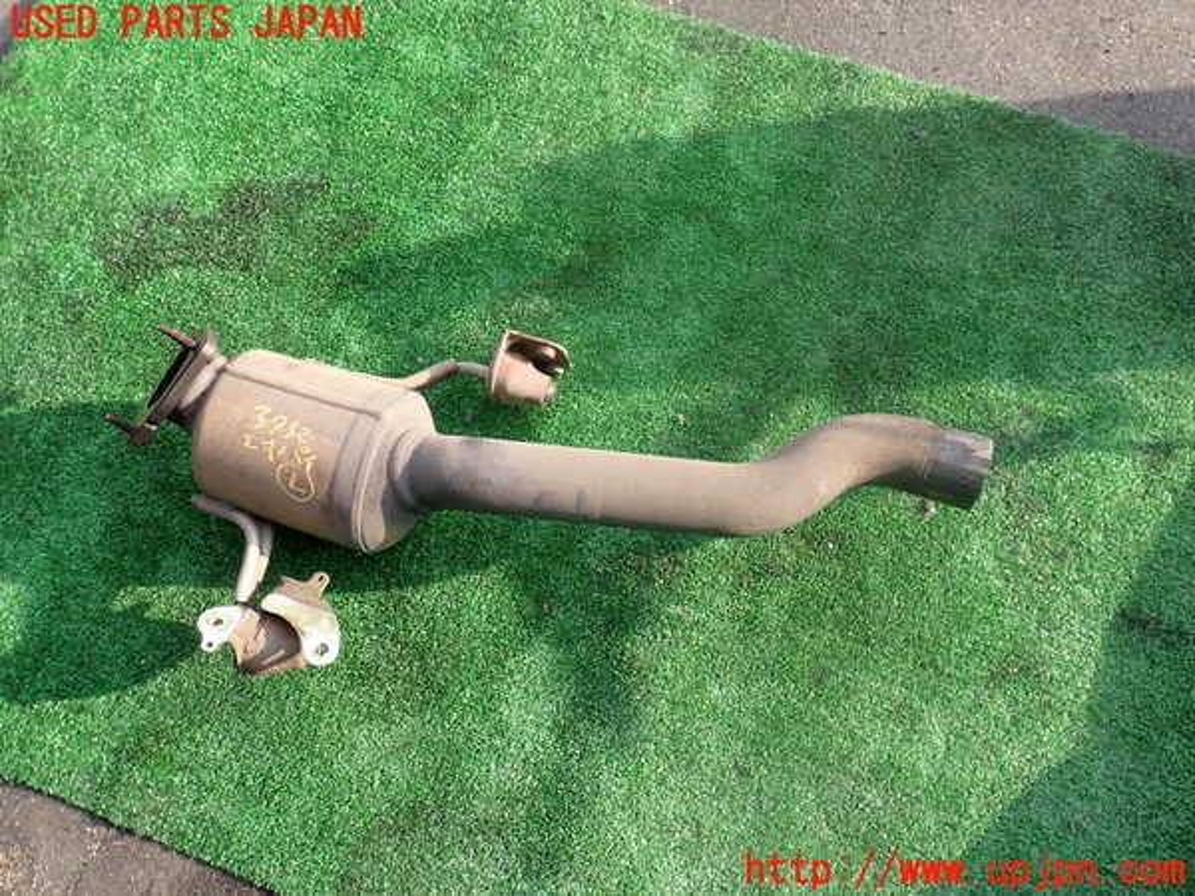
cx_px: 598
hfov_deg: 60.0
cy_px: 448
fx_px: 1036
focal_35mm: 30
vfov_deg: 46.8
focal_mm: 5.4
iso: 100
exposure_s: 1/160
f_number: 3.2
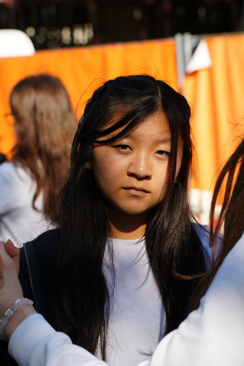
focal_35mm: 112
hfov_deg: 12.2
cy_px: 183
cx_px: 122
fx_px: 1139
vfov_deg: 18.3
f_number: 5
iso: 200
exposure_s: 1/1000
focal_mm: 75
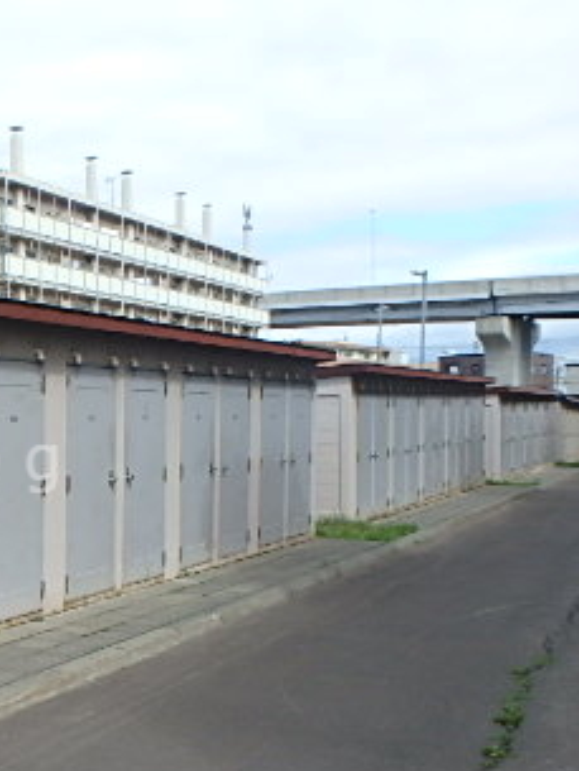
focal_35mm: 44
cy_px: 463
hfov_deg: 28.9
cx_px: -101
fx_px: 981
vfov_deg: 42.7
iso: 125
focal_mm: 3.7
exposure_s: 1/800
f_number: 3.5
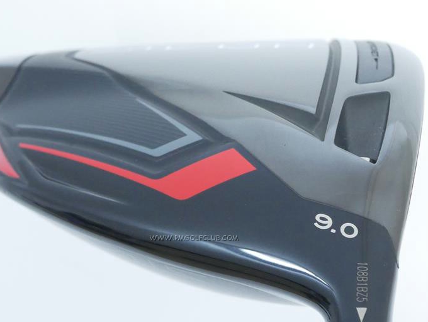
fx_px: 1163
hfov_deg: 20.8
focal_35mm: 94
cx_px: 194
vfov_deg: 15.7
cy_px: 181
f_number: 4.5
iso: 1600
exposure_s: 1/50
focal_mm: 25
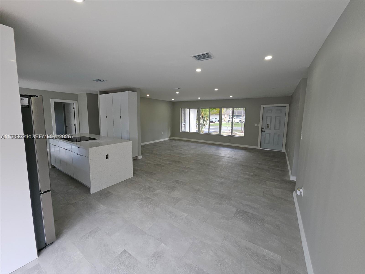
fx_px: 137
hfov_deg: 106.2
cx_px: 182
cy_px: 137
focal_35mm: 13
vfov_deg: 89.9
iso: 50
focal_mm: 1.74
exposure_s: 1/120
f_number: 2.2
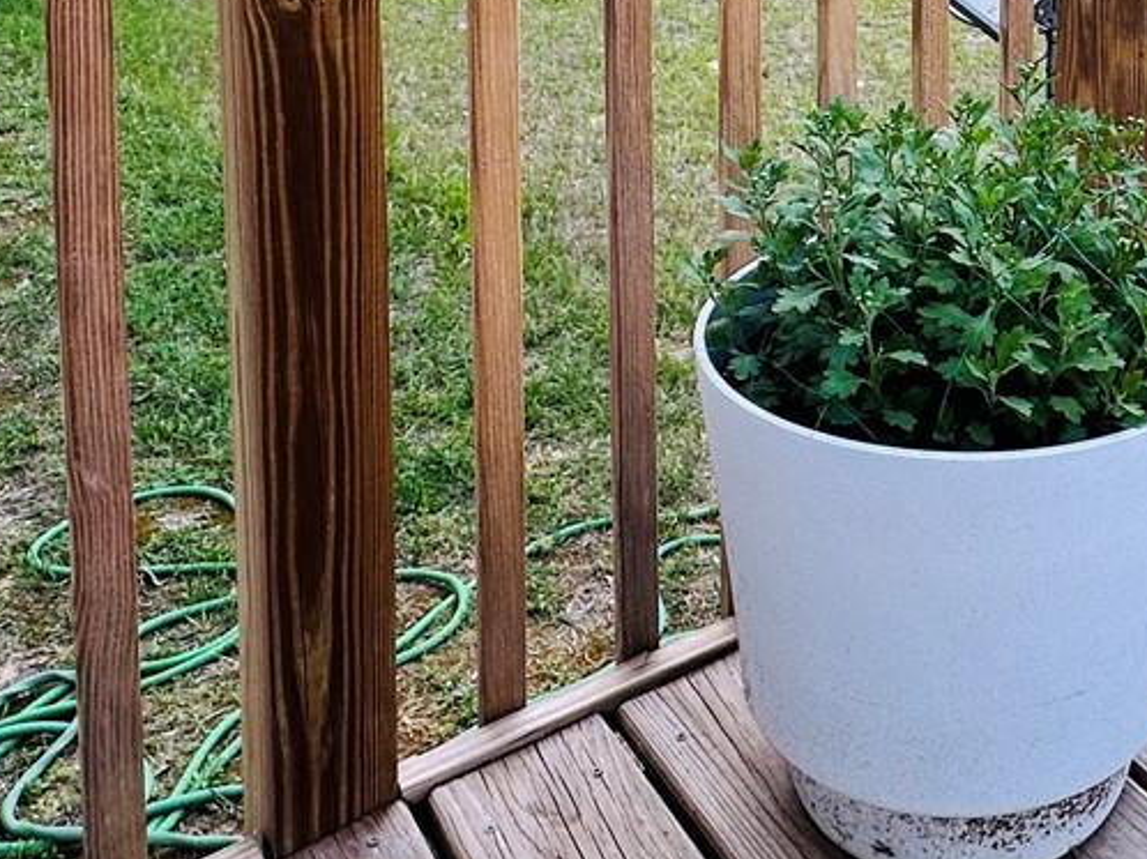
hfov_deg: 39.1
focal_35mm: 45
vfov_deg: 28.0
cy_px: -182
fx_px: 1490
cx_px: 1034
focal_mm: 2.22
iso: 40
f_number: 2.2
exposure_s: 1/101
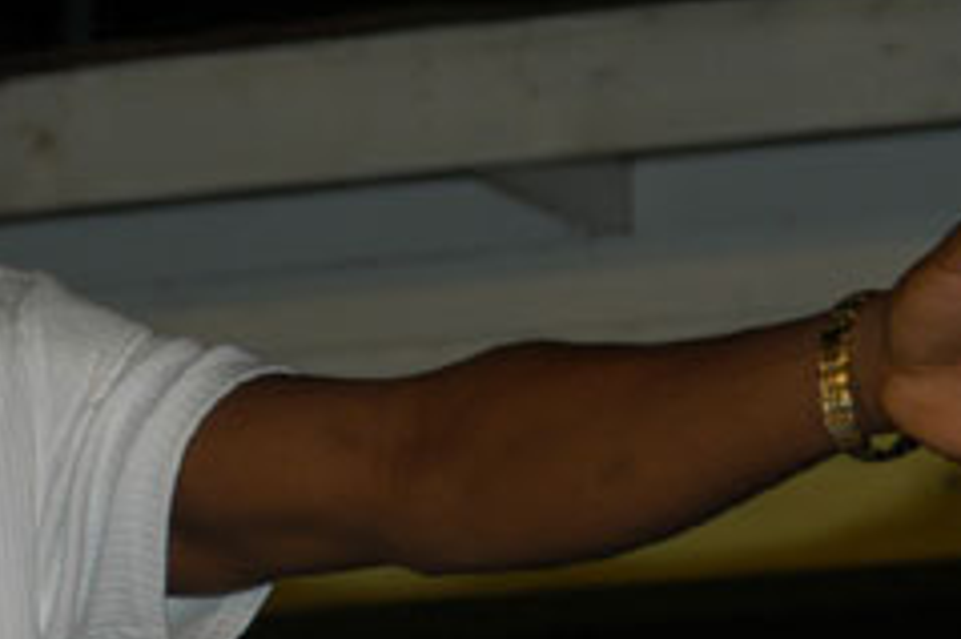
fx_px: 8829
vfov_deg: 4.1
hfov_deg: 6.2
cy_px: 273
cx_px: 163
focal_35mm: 331
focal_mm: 78
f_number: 5
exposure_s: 1/60
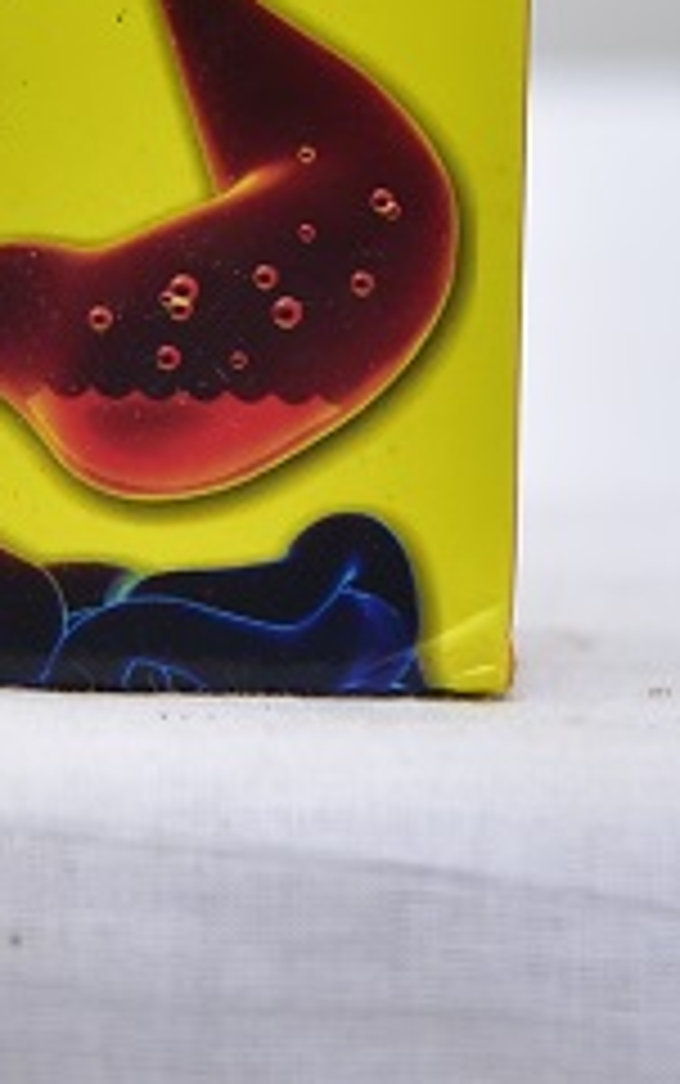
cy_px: -67
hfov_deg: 6.0
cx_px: 203
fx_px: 6452
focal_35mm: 218
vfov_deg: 9.5
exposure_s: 1/125
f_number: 4
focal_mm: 98
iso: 1600
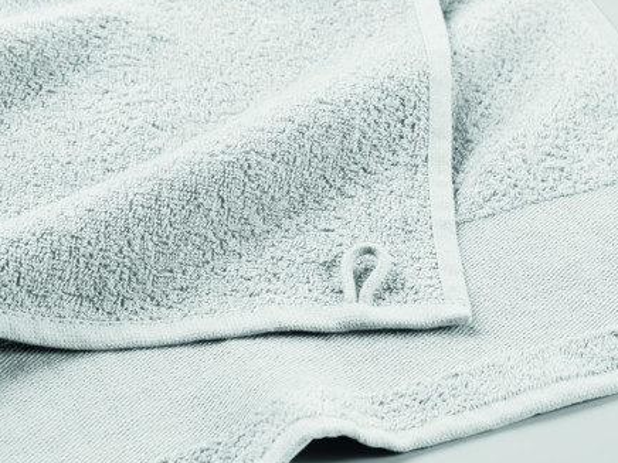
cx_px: 394
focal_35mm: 139
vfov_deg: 10.7
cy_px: 251
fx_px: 2482
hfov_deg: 14.2
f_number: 16
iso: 200
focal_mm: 105
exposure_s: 1/160
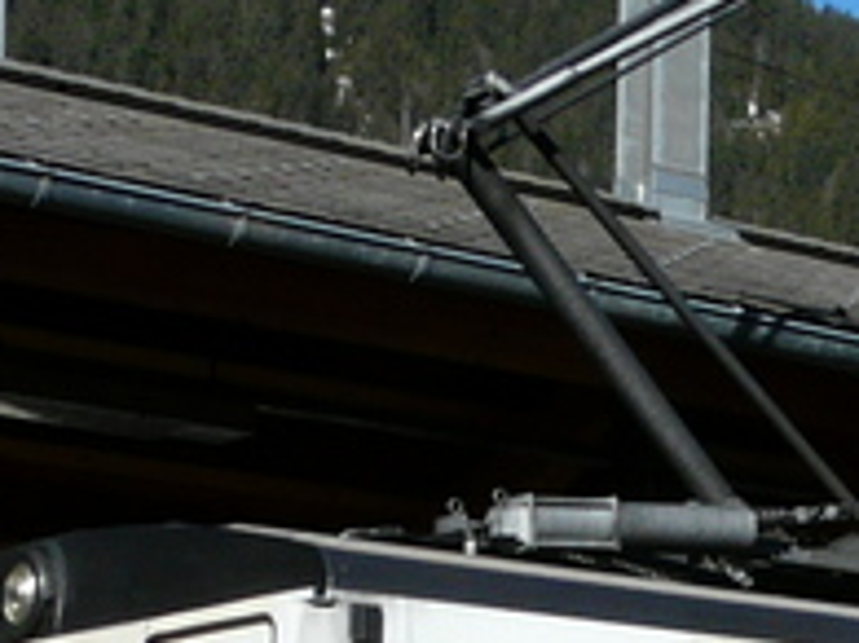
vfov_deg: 9.6
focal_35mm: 149
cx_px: 1150
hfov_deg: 12.8
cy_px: 1013
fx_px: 3695
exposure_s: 1/500
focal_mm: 4.7
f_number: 6.3
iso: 100
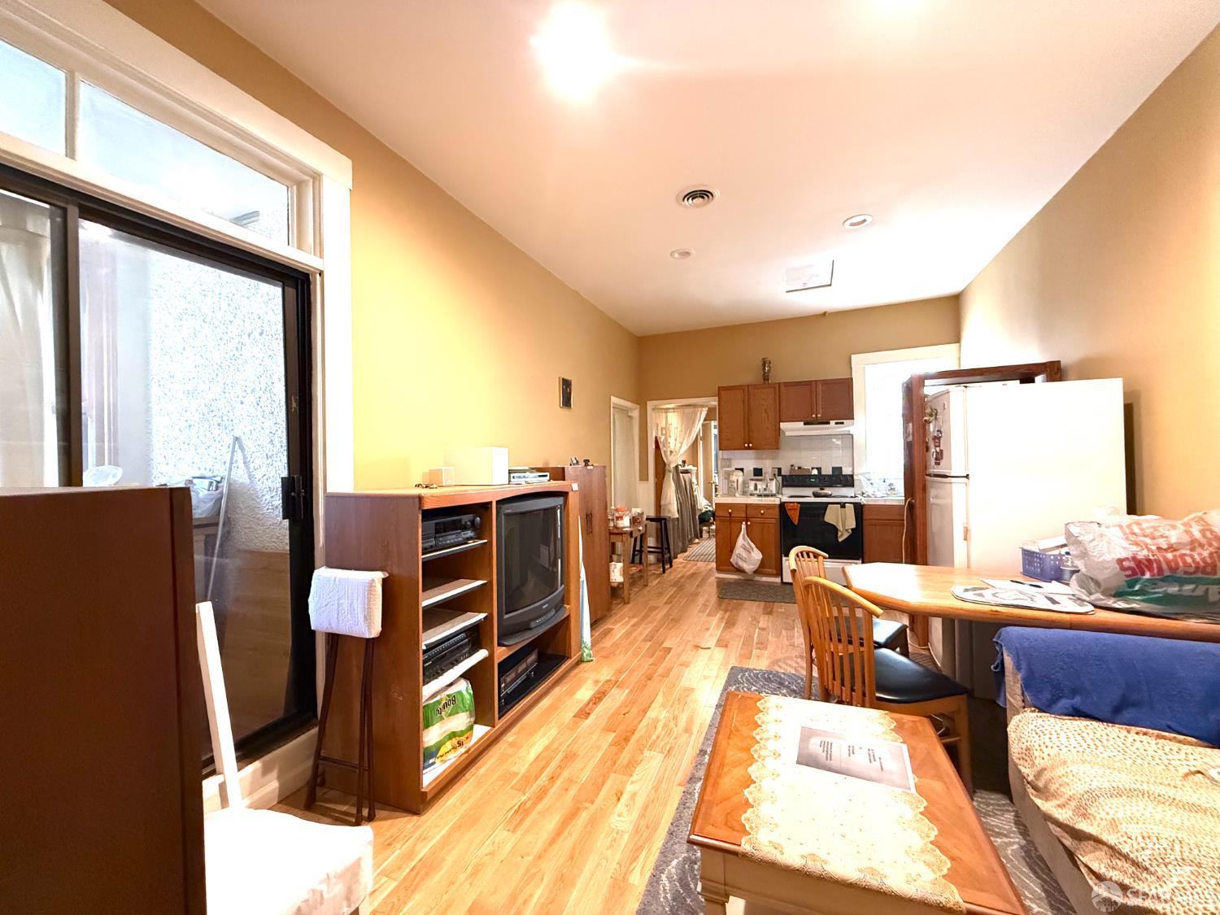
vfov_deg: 85.7
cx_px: 610
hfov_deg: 102.1
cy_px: 458
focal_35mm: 14
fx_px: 493
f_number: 2.2
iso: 800
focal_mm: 2.22
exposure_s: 1/60
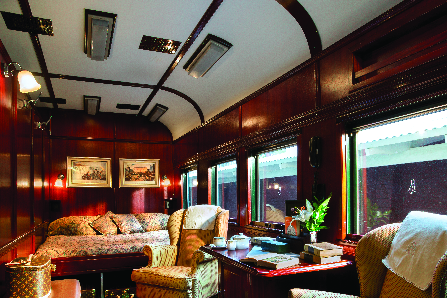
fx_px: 310
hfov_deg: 71.5
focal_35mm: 25
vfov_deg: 50.5
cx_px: 215
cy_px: 196
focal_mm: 17
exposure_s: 1/1.43
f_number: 11
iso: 200
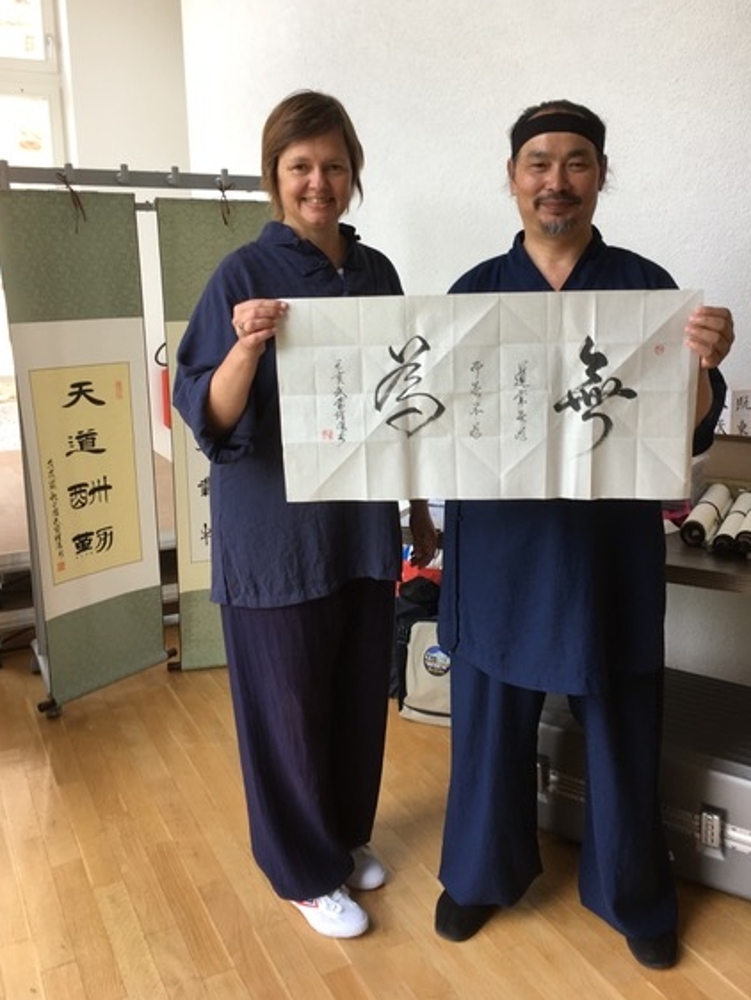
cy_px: 436
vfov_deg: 55.2
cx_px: 411
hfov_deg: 42.9
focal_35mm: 33
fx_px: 954
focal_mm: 4.15
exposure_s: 1/100
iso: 32
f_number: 2.2
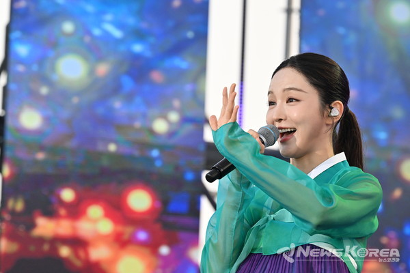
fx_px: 4555
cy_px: 136
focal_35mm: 400
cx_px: 205
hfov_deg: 5.2
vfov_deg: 3.4
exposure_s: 1/320
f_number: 11
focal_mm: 400
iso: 2500
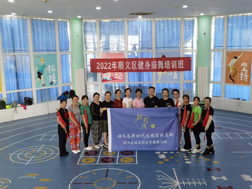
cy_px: 94
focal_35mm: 41
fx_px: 298
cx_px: 126
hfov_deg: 45.8
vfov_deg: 35.1
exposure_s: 1/50
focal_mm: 5.58
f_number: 1.9
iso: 125
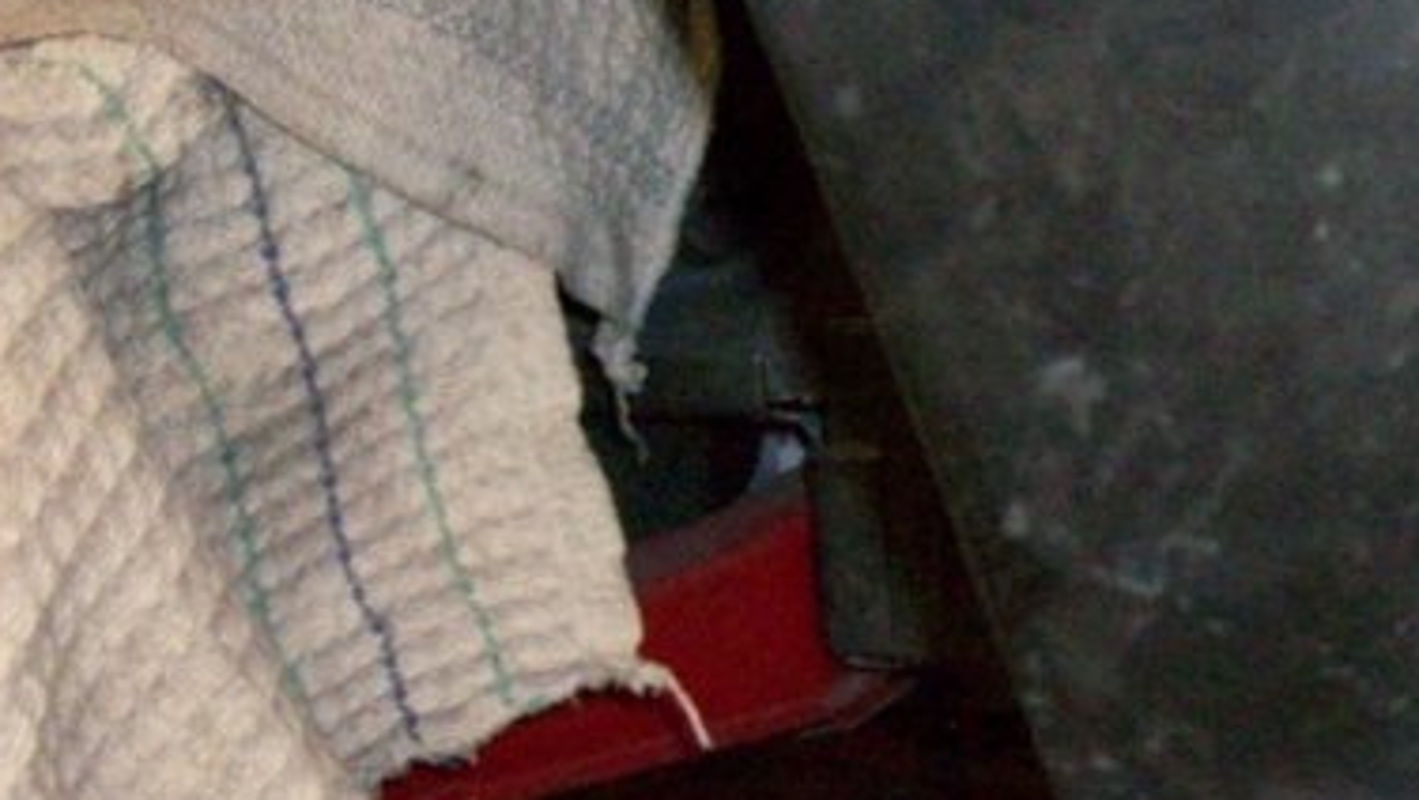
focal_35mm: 63
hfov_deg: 32.1
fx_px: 2372
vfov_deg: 19.0
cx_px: 1193
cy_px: 215
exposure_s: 1/128
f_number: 2.8
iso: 800
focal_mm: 5.7
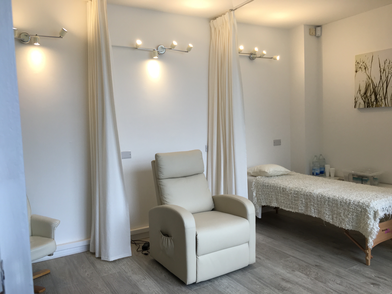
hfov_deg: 61.7
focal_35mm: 29
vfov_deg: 48.2
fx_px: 328
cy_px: 147
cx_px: 196
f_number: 2.2
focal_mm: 4.15
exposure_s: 1/100
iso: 40
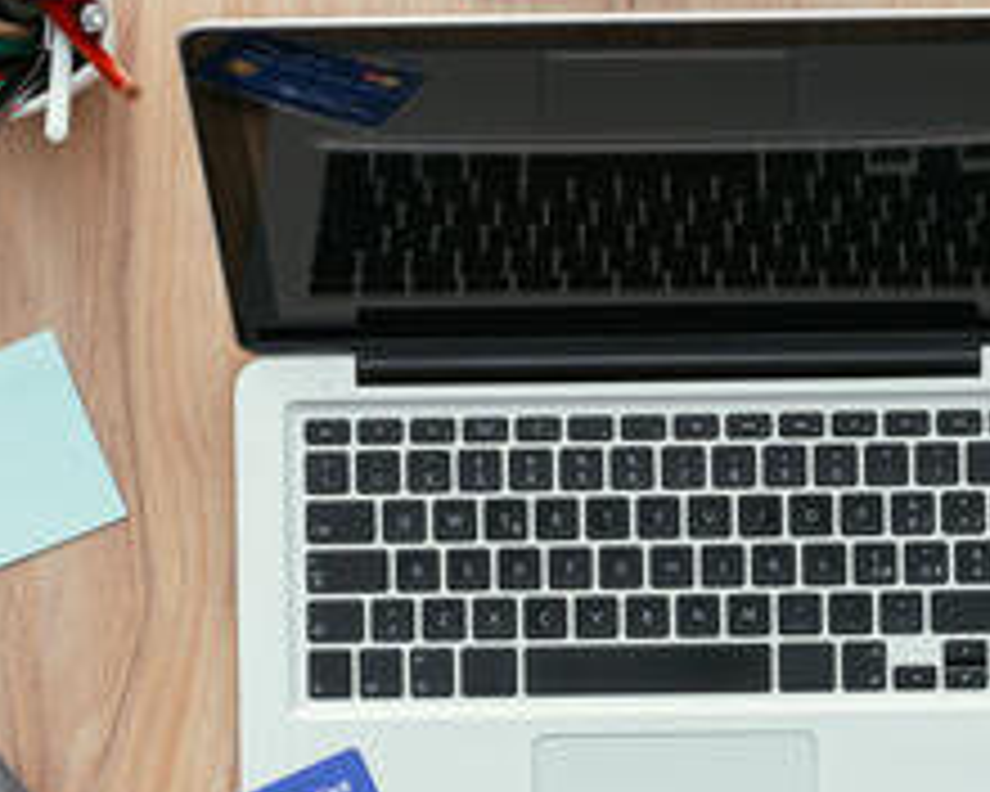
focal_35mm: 141
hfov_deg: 13.6
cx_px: 684
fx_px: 4131
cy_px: 459
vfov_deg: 10.9
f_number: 10
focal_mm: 50
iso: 100
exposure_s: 1/125
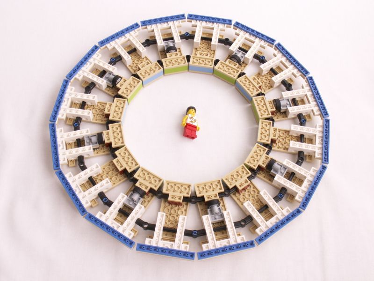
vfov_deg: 32.2
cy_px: 140
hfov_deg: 42.1
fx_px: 486
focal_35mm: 45
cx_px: 187
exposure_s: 1/6
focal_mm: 7.53
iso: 50
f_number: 8
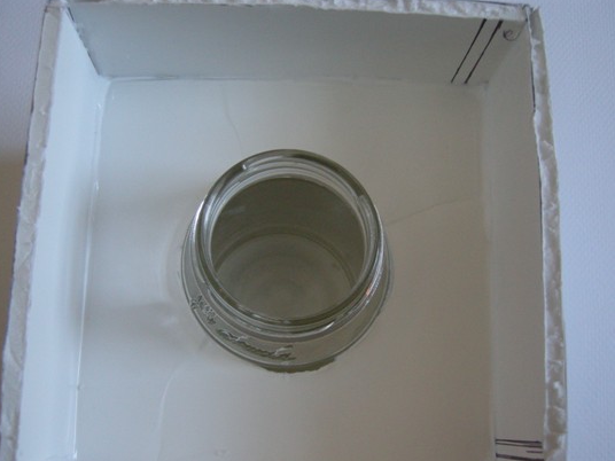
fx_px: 764
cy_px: 269
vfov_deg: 33.5
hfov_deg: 43.8
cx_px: 314
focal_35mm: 43
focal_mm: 7.5
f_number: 2.7
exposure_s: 1/61.2
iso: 285
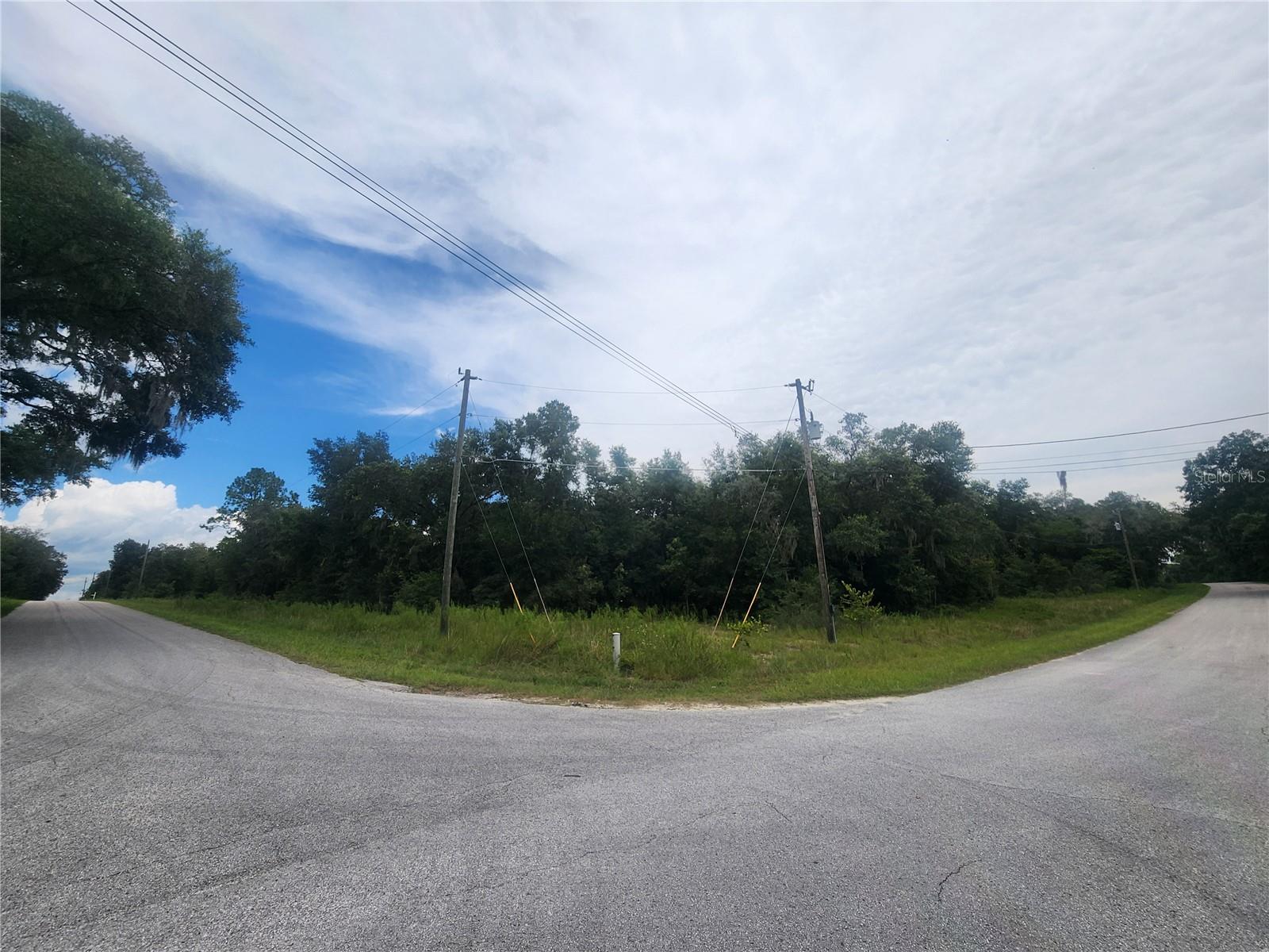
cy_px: 476
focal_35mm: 13
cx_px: 634
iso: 50
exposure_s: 1/2470
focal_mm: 2.2
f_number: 2.2
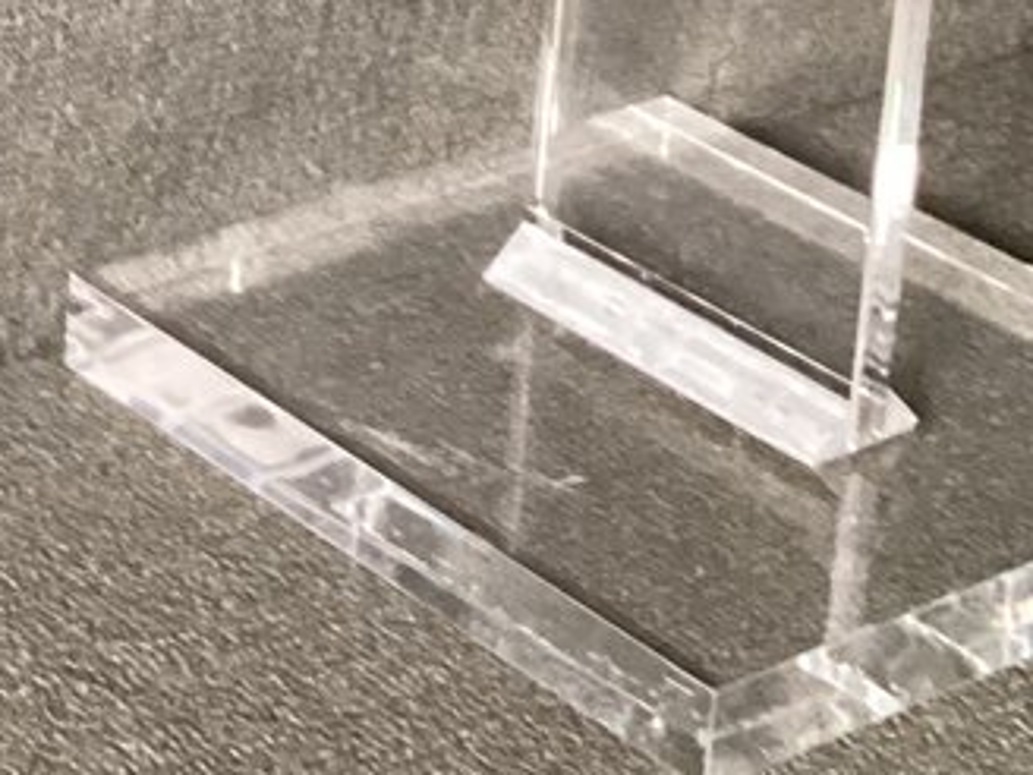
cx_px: -310
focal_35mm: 143
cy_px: -487
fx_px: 4267
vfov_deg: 10.0
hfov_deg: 13.3
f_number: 2.4
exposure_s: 1/30
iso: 500
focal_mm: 3.3
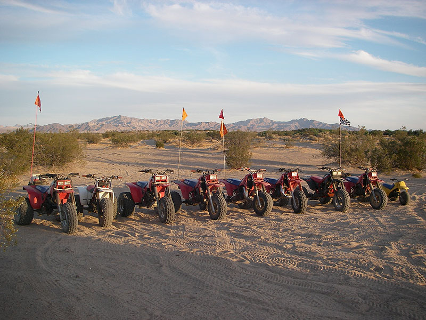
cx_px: 213
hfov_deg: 49.0
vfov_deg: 37.7
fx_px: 468
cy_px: 160
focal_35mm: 38
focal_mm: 6.3
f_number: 3.3
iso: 64
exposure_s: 1/250
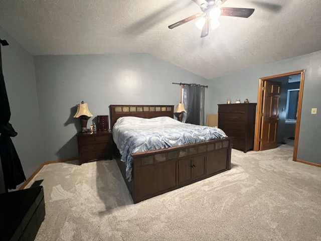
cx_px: 160
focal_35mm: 13
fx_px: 121
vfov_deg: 89.9
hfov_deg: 106.2
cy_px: 120
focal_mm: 1.57
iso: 1000
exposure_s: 1/40
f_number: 1.8
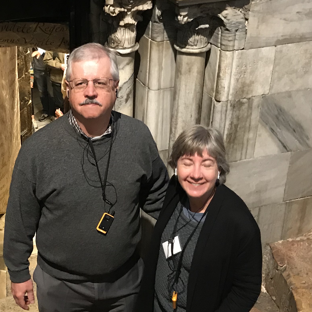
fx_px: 653
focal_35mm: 64
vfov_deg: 26.8
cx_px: 66
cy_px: 183
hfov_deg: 26.4
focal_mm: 3.99
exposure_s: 1/10
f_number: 1.8
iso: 100
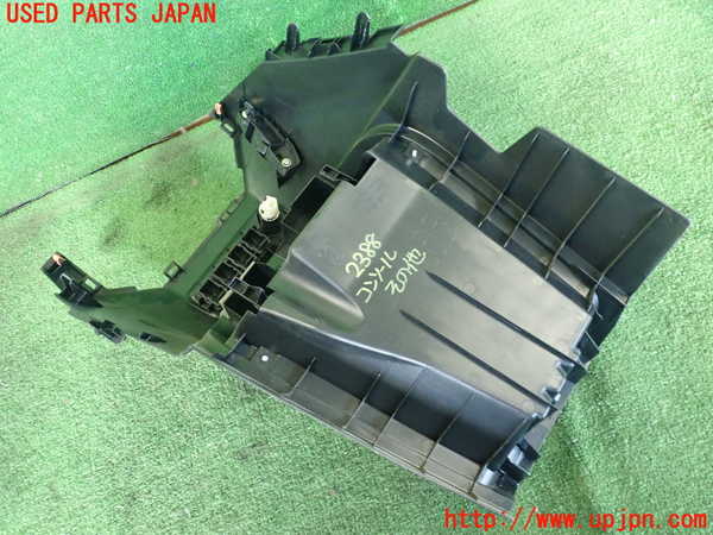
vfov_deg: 46.8
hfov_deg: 60.0
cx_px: 356
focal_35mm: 30
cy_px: 268
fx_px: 618
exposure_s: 1/40
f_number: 2.3
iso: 800
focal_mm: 5.5
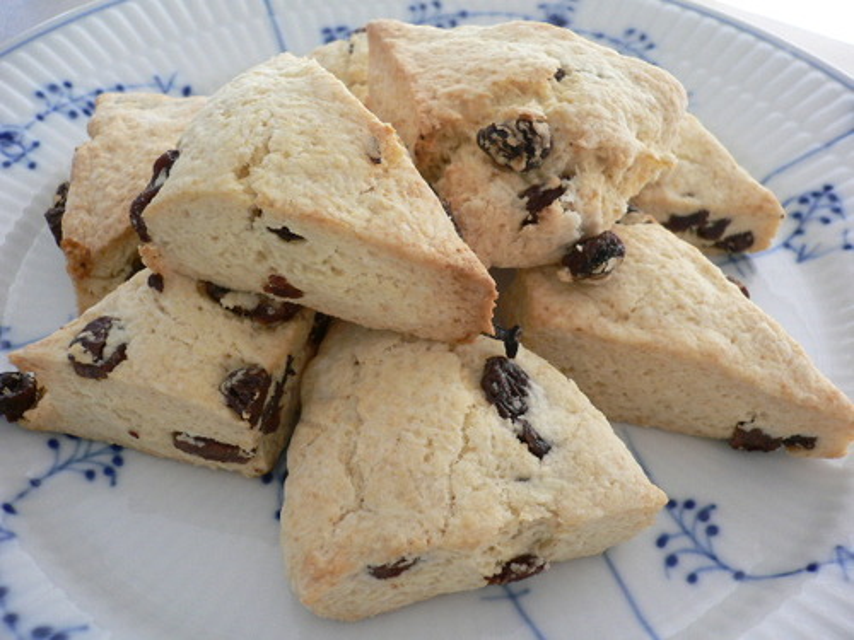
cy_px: 320
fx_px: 863
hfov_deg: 52.6
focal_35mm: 35
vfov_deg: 40.7
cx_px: 427
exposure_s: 1/50
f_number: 2.8
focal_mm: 5.8
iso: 100
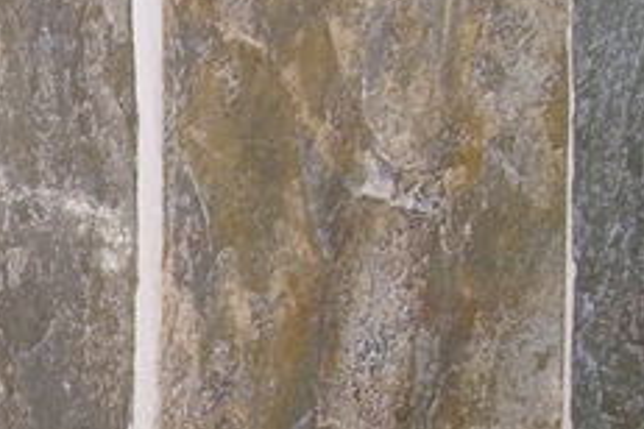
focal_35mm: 137
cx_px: -240
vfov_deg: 9.9
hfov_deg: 14.2
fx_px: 2451
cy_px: 462
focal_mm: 6.3
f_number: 3.3
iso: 100
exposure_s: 1/30
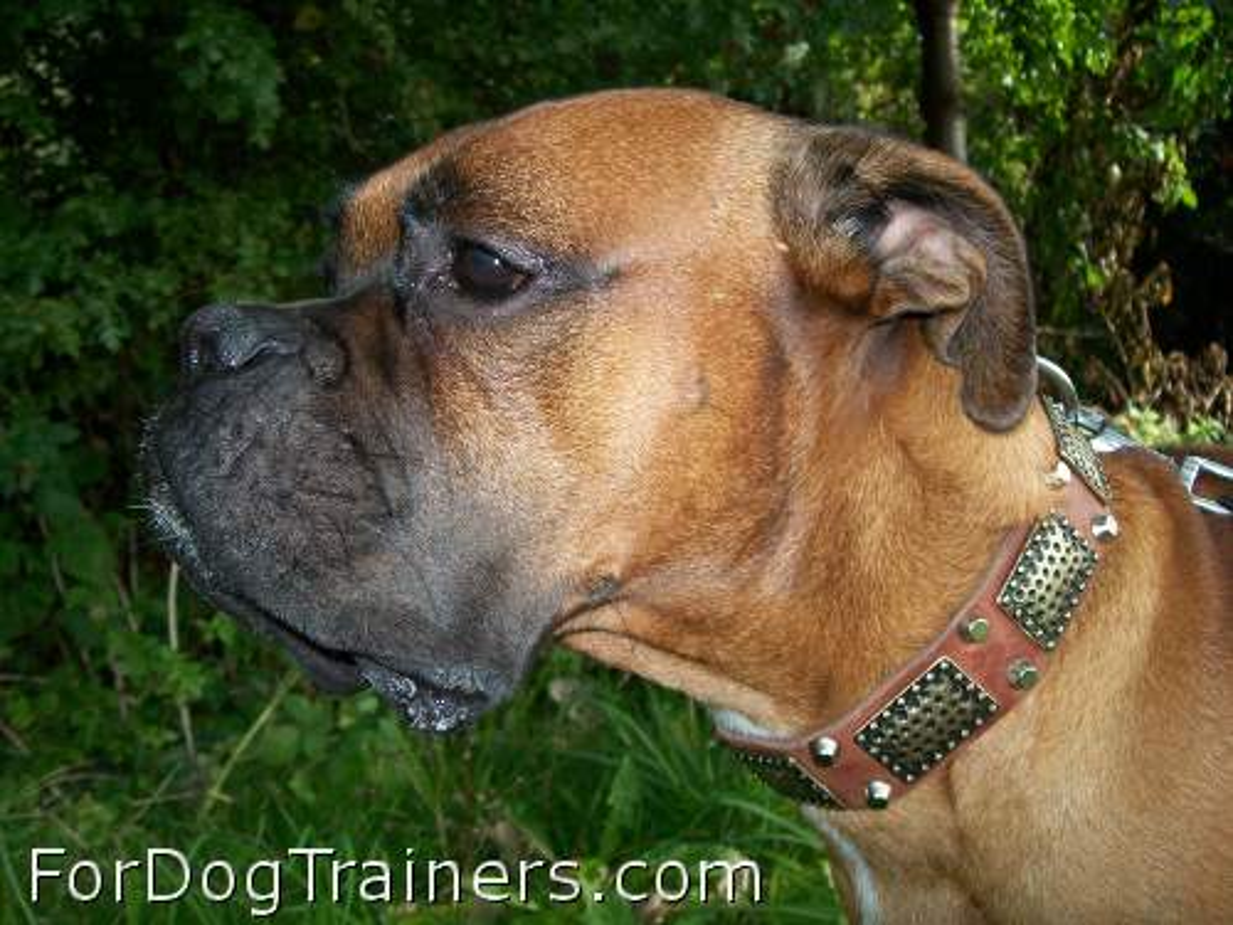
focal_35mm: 36
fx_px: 1282
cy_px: 462
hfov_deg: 51.4
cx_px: 616
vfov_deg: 39.7
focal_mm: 6
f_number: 2.7
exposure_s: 1/400
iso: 80
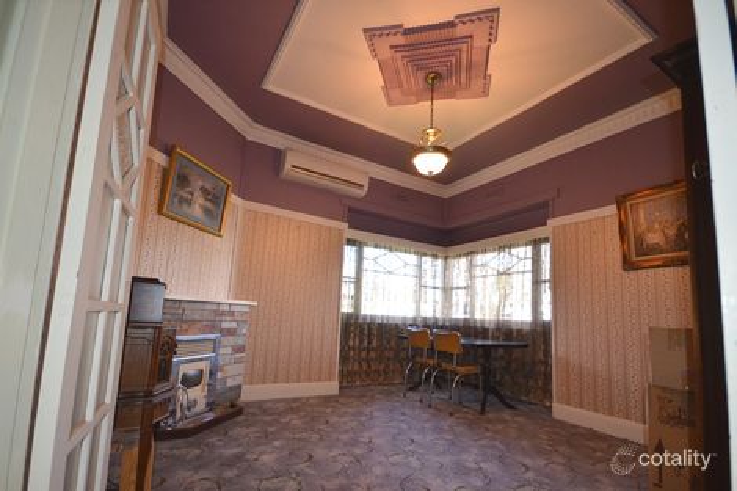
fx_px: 307
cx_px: 368
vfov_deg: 77.3
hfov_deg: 100.4
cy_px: 246
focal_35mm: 15
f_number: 4
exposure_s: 1/60
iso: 800
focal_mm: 10
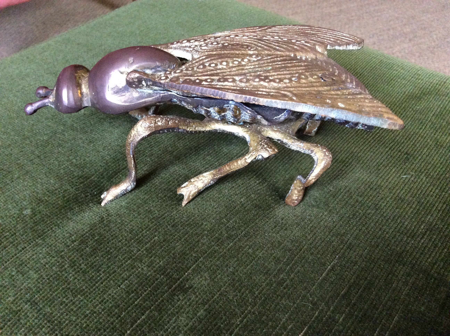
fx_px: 415
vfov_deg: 44.1
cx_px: 225
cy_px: 168
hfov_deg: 56.9
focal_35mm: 32
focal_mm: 3.3
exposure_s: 1/25
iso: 320
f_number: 2.4
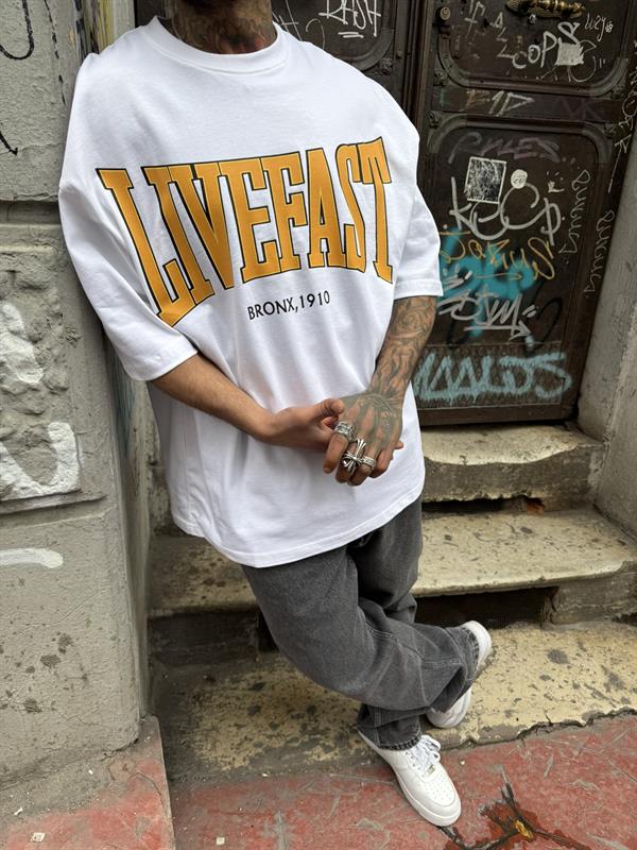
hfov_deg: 56.8
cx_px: 318
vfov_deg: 71.6
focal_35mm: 24
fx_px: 589
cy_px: 425
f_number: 1.78
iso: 80
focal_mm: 6.76
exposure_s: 1/695
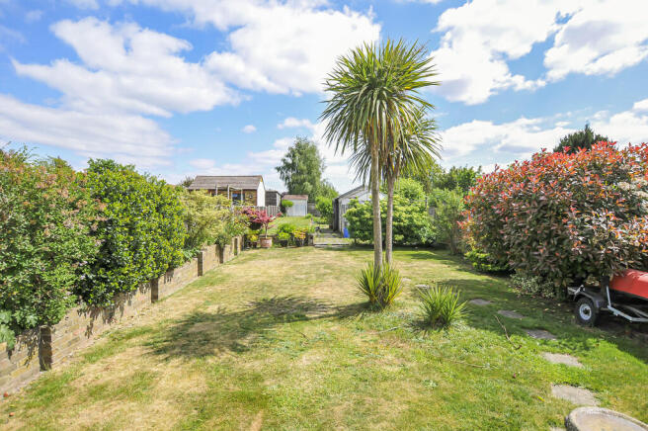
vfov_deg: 69.5
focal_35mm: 17
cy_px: 216
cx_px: 324
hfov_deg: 92.5
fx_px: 310
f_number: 5.6
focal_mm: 11.5
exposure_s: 1/500
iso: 200
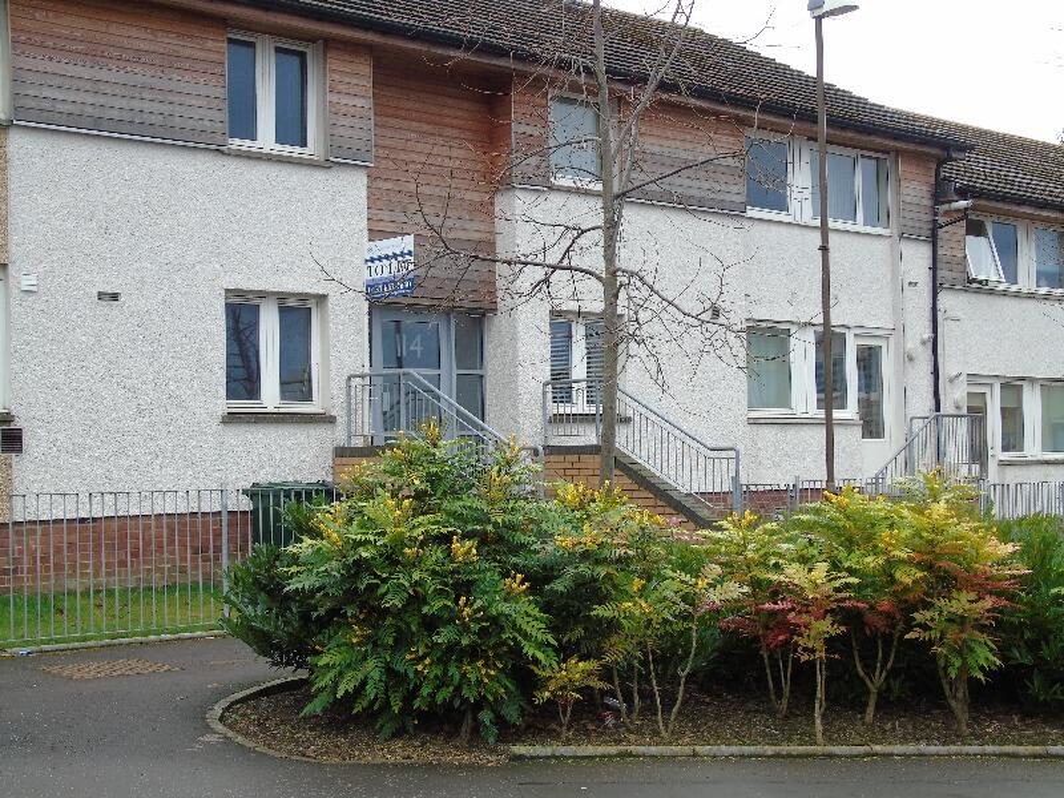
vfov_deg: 27.0
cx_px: 532
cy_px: 399
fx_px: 1660
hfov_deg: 35.5
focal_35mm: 54
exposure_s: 1/50
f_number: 4.3
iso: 80
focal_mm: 9.6
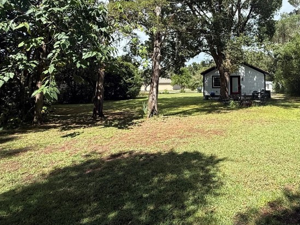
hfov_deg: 64.0
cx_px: 218
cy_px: 61
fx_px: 225
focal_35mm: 26
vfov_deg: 51.2
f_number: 2.2
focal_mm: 2.22
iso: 50
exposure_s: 1/1033
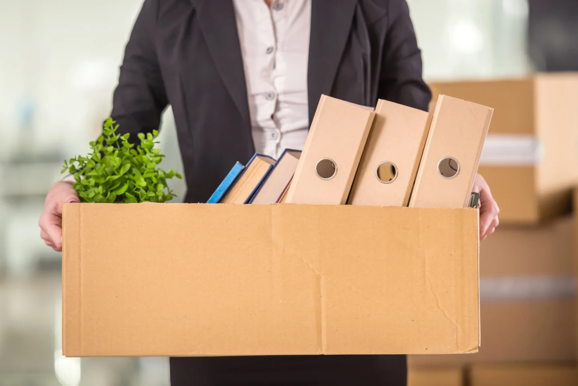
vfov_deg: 8.1
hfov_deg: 12.1
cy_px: 193
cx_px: 289
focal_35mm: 170
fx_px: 2730
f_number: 3.2
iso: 400
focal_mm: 170
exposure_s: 1/100
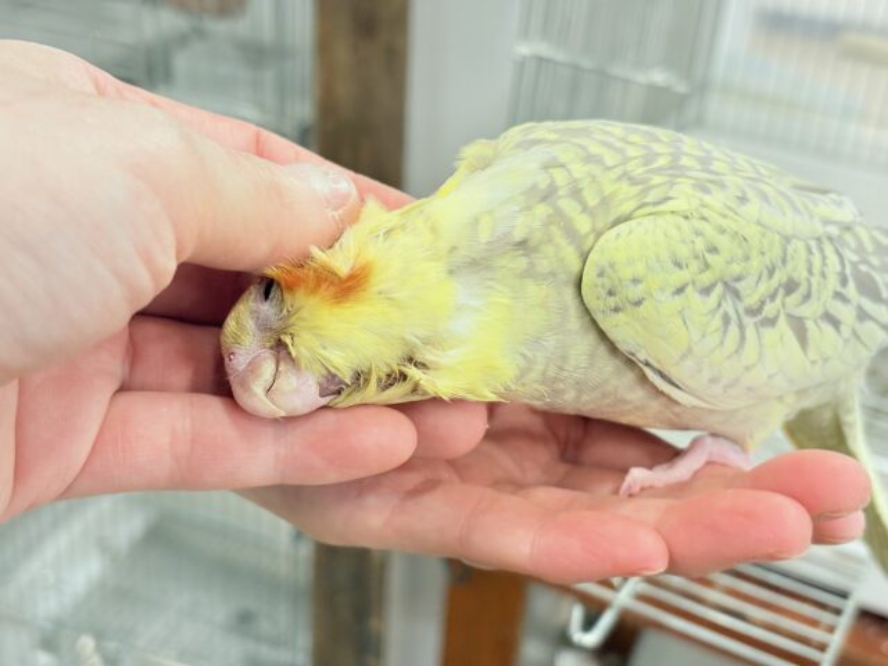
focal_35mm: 52
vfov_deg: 28.0
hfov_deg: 36.8
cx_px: 444
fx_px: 1334
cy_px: 333
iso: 64
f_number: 1.6
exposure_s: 1/50
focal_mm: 5.96
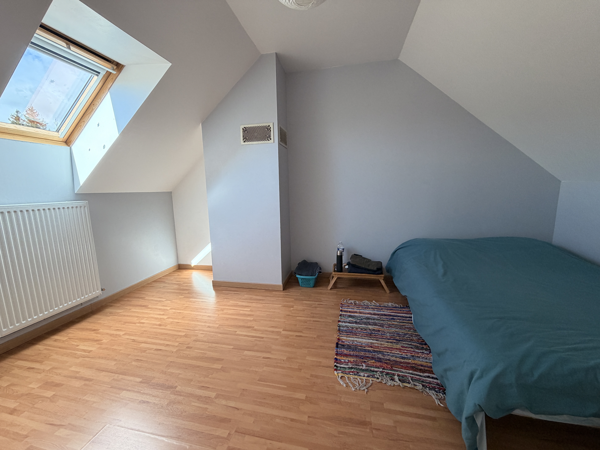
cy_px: 225
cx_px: 300
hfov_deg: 102.1
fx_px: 243
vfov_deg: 85.7
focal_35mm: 14
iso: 200
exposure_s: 1/121
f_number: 2.2
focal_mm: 2.22
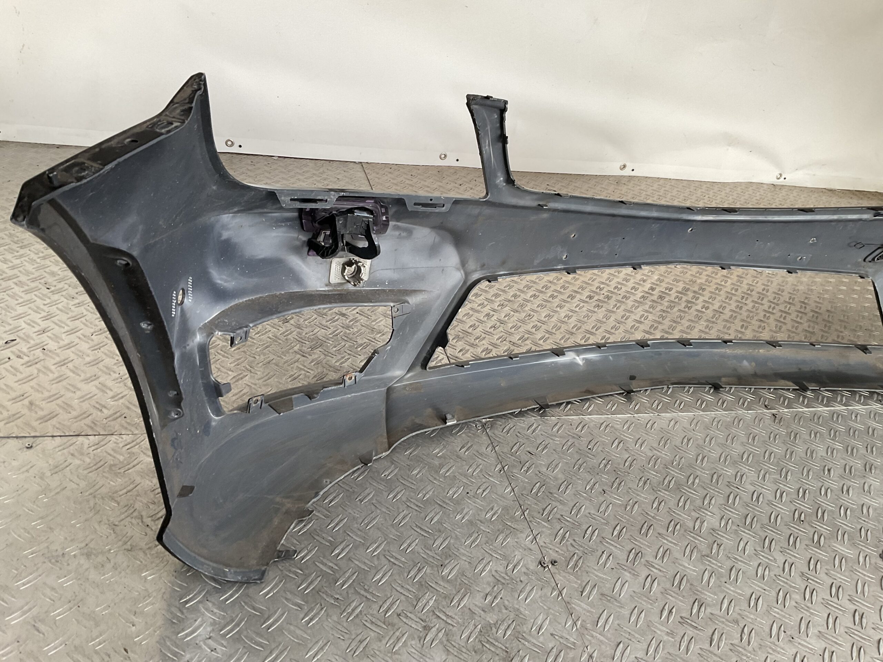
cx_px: 442
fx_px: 740
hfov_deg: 61.7
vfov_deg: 48.2
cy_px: 331
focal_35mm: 29
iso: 50
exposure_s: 1/100
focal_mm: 3
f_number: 1.8
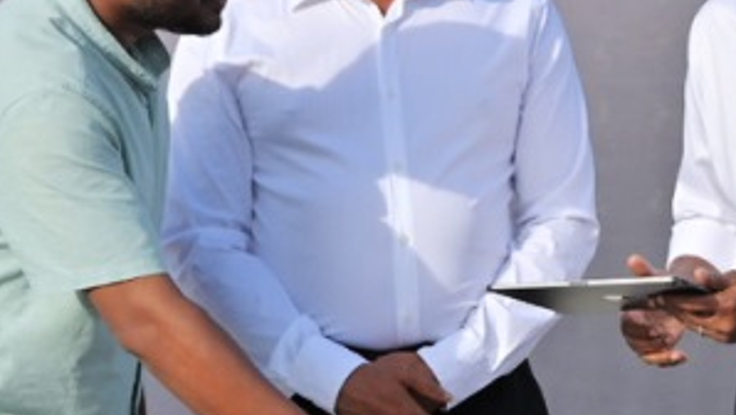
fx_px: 4354
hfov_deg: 9.5
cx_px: 971
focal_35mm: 223
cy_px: 264
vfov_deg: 5.5
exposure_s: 1/1250
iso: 200
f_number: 4.5
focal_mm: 62
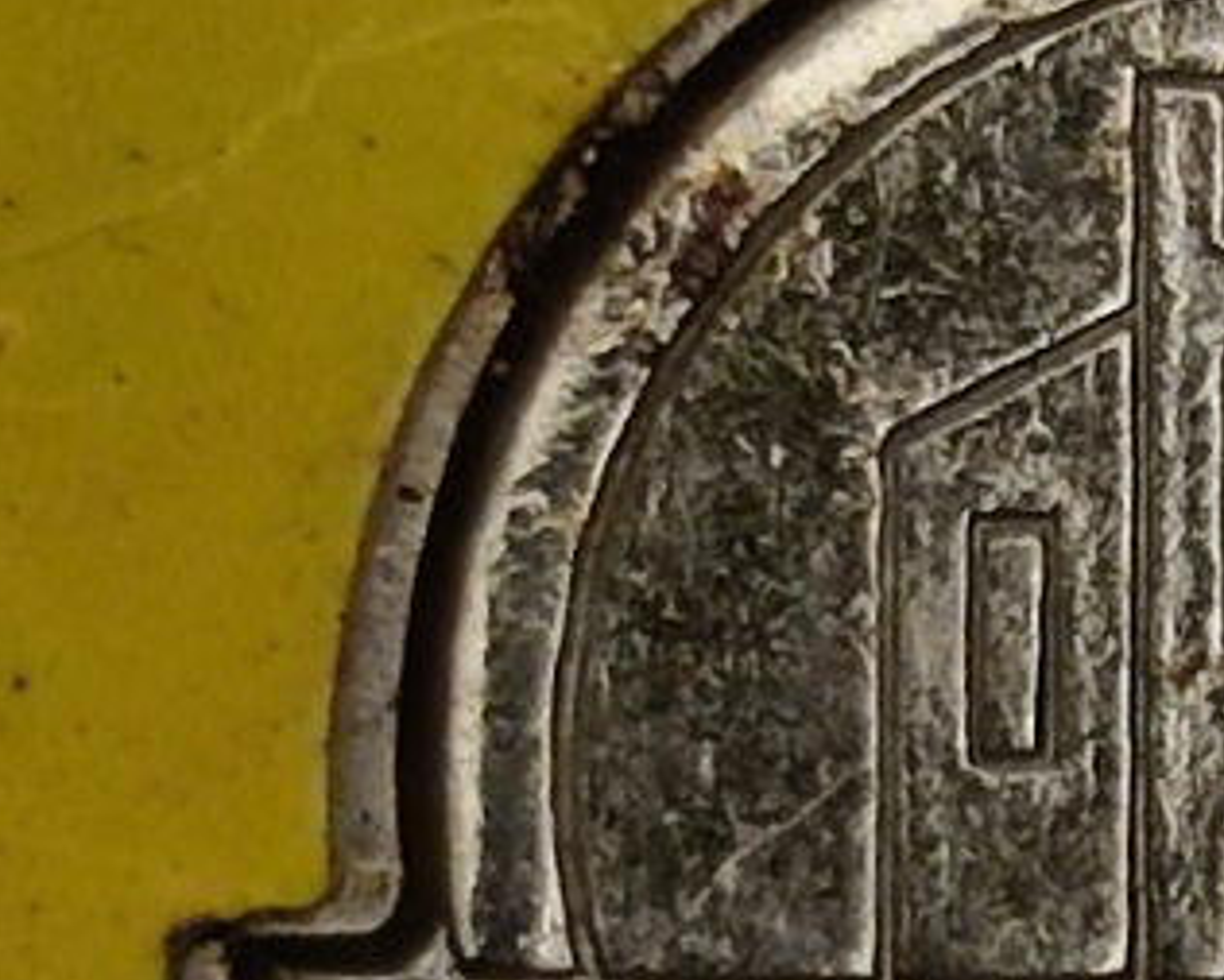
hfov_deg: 4.5
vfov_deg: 3.6
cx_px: 1311
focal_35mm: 425
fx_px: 15401
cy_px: 850
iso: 349
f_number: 1.69
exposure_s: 1/120
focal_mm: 6.72
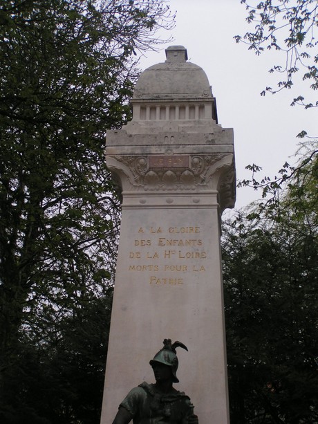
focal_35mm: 82
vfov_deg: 23.8
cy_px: 212
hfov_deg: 18.0
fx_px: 1004
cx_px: 159
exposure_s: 1/100
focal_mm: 12.6
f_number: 3.5
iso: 50
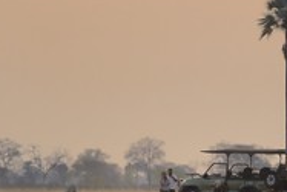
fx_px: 5018
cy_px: 172
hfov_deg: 3.3
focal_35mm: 629
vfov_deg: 2.2
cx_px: 255
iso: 1600
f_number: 4
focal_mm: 280
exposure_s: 1/125
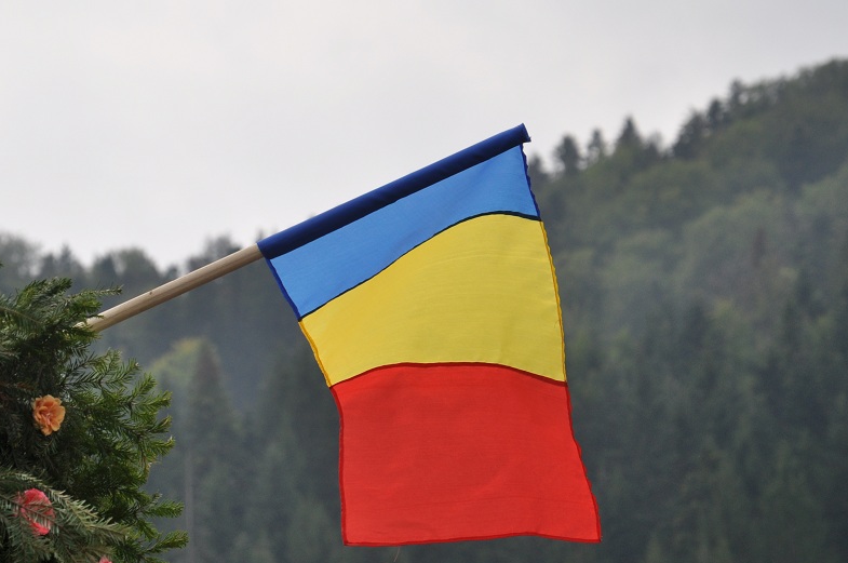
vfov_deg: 5.7
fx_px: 5663
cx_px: 320
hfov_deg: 8.6
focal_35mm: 241
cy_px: 292
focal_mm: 105
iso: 250
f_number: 10
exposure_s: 1/1600
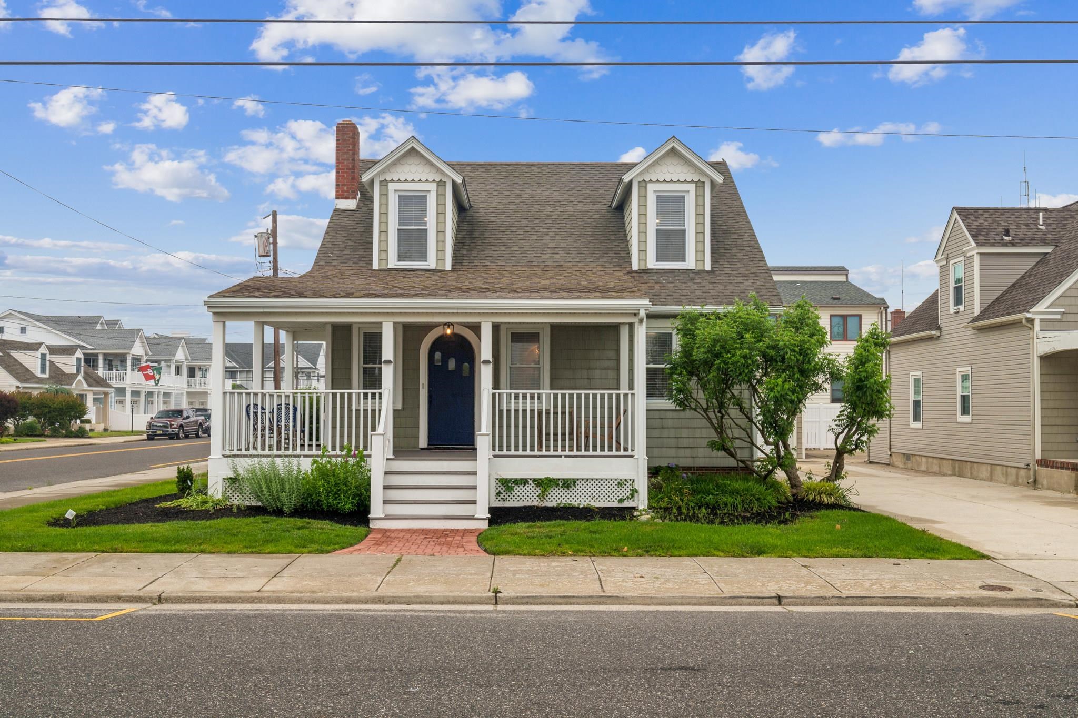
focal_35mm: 35
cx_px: 539
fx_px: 1048
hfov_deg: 54.4
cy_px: 359
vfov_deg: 37.8
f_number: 16
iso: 250
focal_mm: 35
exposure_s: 1/25
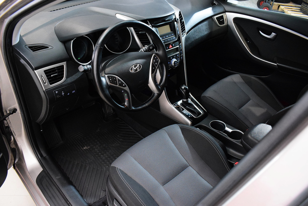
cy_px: 103
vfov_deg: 48.0
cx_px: 154
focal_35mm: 27
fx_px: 231
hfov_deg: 67.3
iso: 5000
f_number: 5.6
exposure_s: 1/200
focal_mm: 18
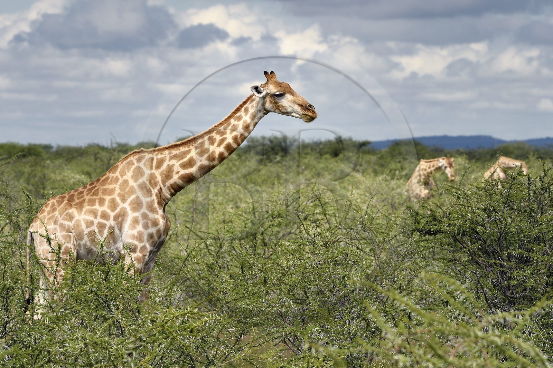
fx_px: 4300
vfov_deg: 4.9
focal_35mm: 280
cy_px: 184
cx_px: 276
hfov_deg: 7.4
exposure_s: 1/1250
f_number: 9
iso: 400
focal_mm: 280
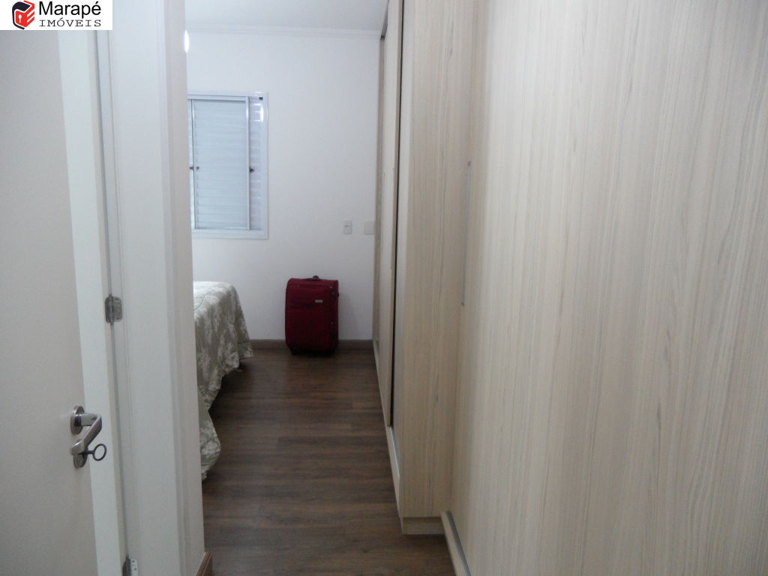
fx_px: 532
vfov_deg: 56.8
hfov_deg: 71.6
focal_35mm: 24
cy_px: 288
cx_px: 384
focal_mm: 4.1
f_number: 2.9
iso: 200
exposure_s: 1/30
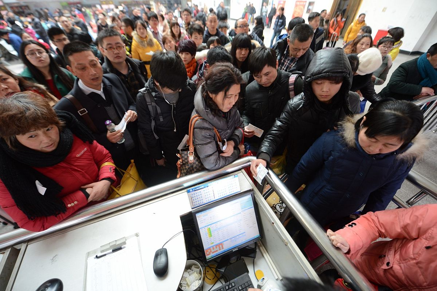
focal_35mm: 14
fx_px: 170
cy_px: 146
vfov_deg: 81.2
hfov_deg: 104.3
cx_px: 218
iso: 800
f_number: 2.8
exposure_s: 1/125
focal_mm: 14
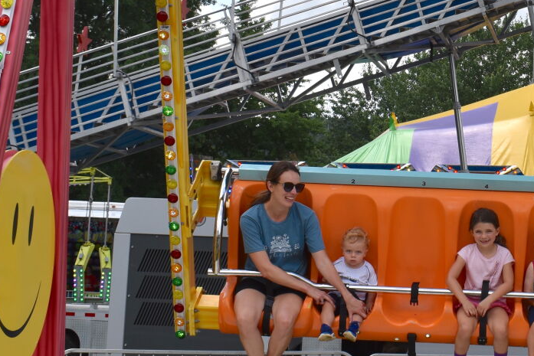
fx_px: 1350
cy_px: 35
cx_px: 471
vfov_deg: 14.9
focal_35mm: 91
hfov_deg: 21.9
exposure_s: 1/250
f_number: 8
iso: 100
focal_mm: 24
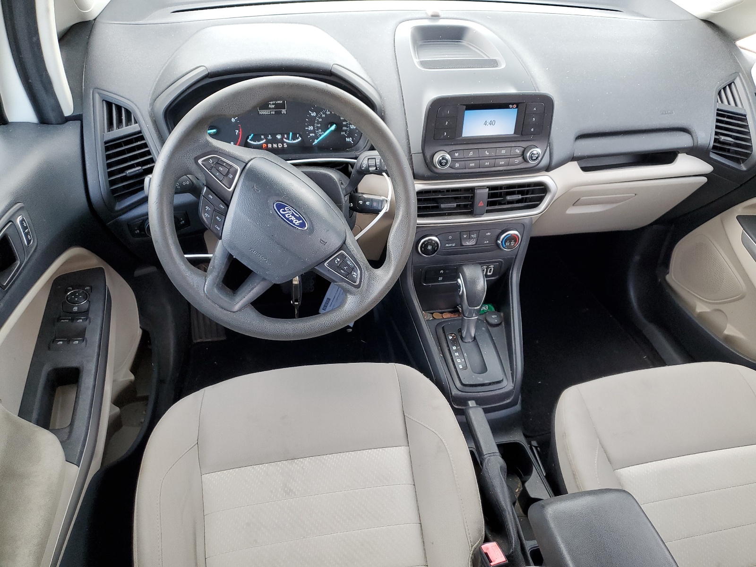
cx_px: 378
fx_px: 568
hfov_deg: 67.3
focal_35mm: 26
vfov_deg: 53.1
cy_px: 284
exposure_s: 1/120
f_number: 1.5
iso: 97
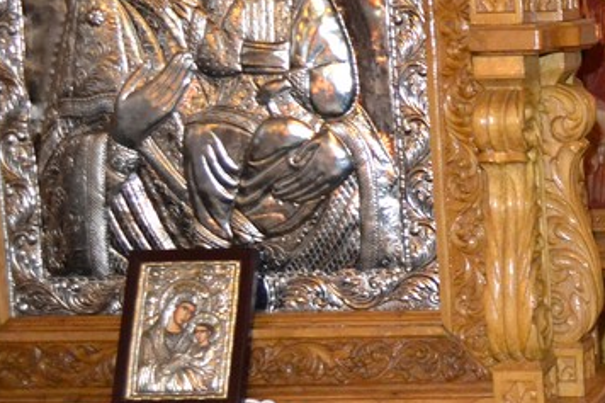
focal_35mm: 91
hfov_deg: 18.9
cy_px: 230
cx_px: 974
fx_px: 1529
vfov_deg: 15.0
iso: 3200
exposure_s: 1/60
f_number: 3.5
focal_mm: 18
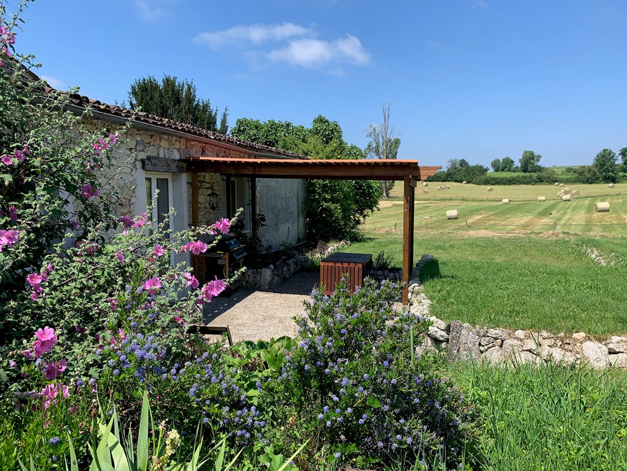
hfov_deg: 67.3
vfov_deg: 53.1
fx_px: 471
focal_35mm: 26
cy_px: 236
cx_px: 314
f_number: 1.8
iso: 25
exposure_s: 1/1661
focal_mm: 4.25
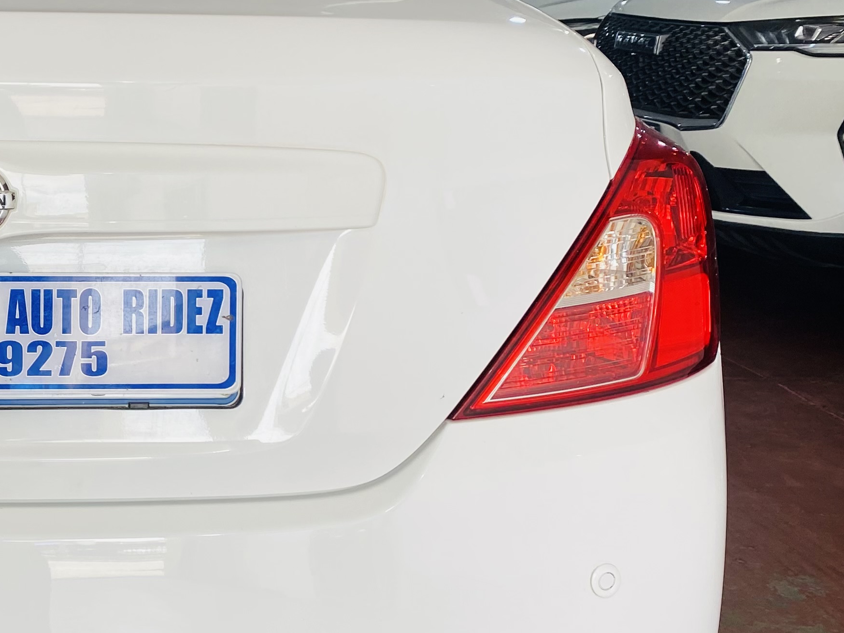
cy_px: 331
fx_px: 1463
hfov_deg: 29.9
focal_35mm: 60
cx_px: -4
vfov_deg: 24.4
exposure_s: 1/187
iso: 32
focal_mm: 4.25
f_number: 1.8
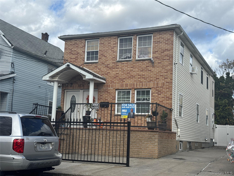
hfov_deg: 39.7
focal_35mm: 48
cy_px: 88
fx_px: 324
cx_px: 117
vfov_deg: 30.3
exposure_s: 1/3425
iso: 64
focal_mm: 6.76
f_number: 1.78
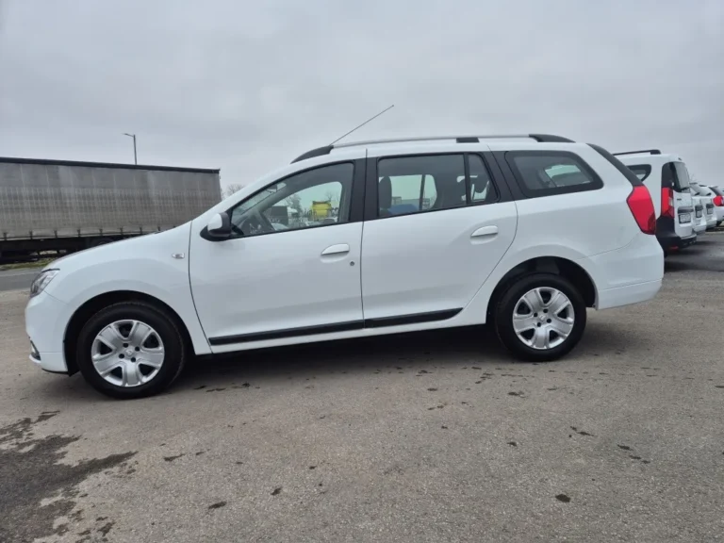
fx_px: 481
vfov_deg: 58.9
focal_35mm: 23
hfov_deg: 73.9
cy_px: 272
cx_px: 362
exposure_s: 1/505
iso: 25
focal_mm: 5.4
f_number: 1.8
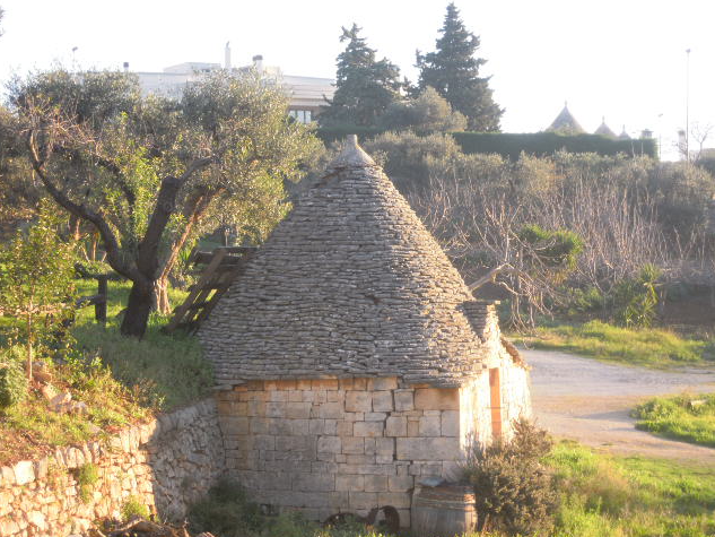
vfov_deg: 16.8
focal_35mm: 88
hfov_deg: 22.2
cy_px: 269
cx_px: 356
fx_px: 1818
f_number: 4.9
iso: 125
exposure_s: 1/80
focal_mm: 15.5
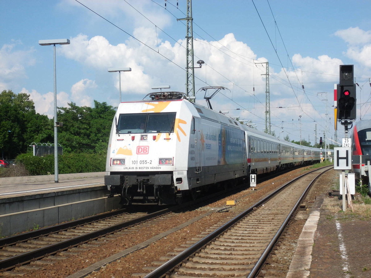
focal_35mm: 63
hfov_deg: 30.7
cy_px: 139
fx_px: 675
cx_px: 186
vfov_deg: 23.3
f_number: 5.1
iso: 100
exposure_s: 1/663
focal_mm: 11.2
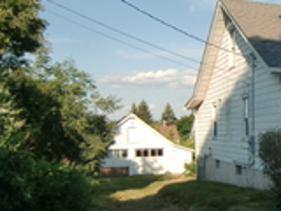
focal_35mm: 52
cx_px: 277
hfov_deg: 33.8
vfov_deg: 28.0
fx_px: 422
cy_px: 107
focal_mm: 4.3
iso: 64
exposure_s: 1/640
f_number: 3.2
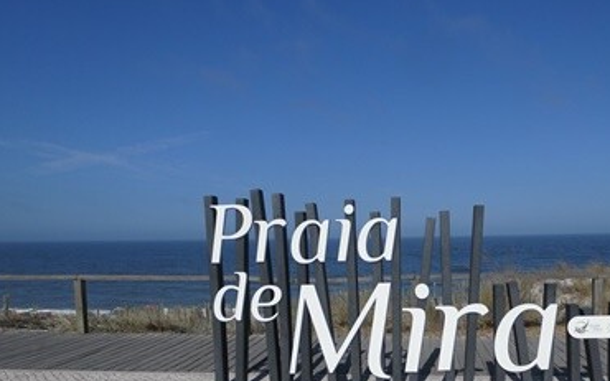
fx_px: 548
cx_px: 368
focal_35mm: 33
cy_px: 279
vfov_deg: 37.5
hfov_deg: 57.7
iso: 80
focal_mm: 4.3
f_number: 3.3
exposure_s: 1/2500
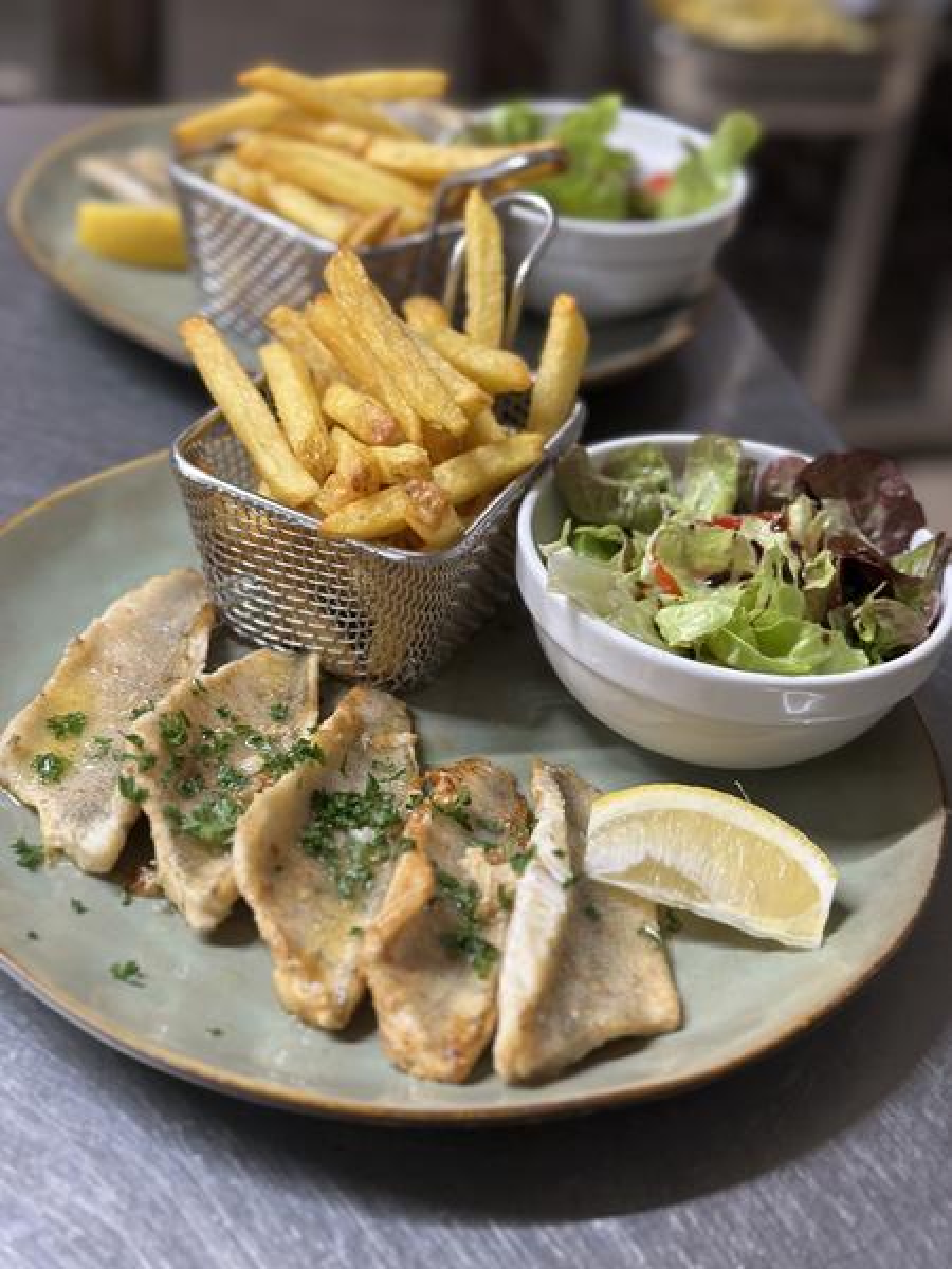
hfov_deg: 30.3
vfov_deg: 39.7
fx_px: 1760
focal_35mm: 48
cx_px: 476
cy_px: 634
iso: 160
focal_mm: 6.86
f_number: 1.78
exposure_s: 1/50
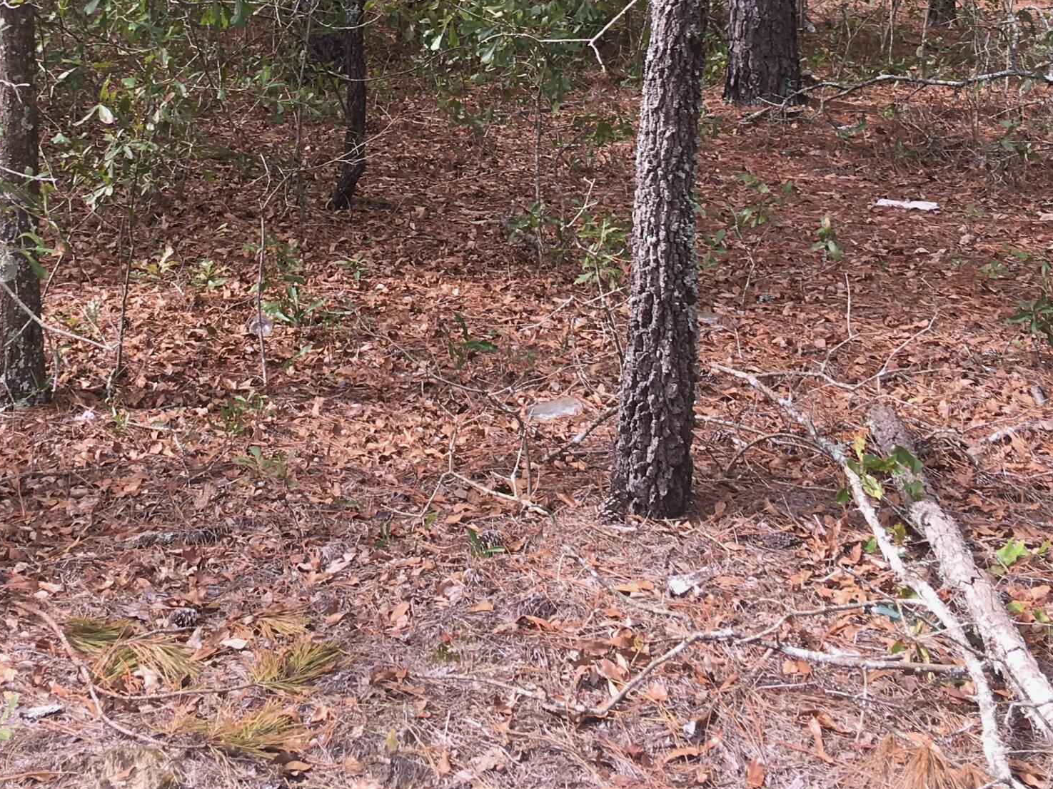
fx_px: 1795
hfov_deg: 32.6
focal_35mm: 59
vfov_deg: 24.1
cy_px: 71
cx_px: 423
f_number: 2.2
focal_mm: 4.15
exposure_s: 1/349
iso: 25
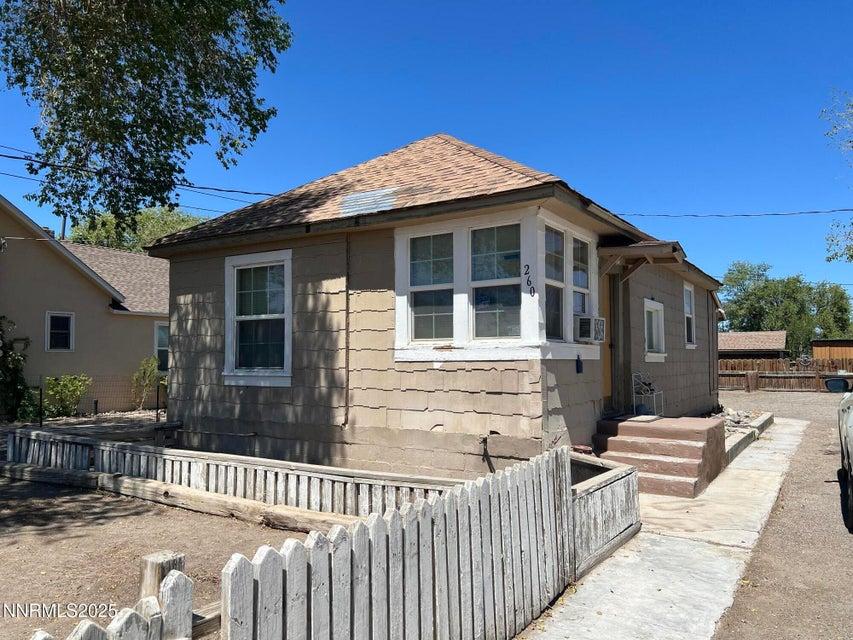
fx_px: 641
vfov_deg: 53.1
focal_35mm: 26
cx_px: 426
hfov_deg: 67.3
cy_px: 320
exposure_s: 1/4444
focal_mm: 5.7
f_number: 1.5
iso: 50
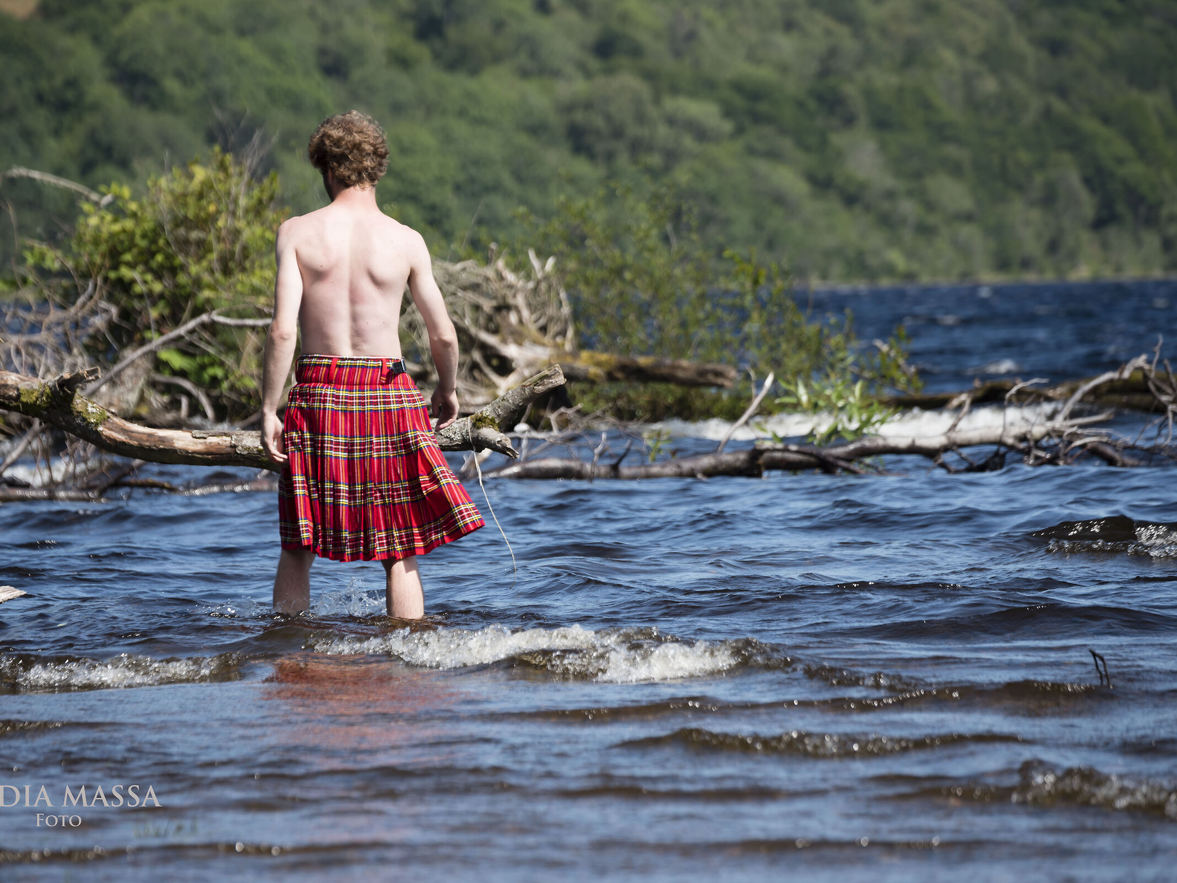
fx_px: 7753
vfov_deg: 6.5
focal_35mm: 228
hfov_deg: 8.7
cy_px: 442
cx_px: 535
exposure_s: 1/640
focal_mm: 210
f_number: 5.6
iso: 100
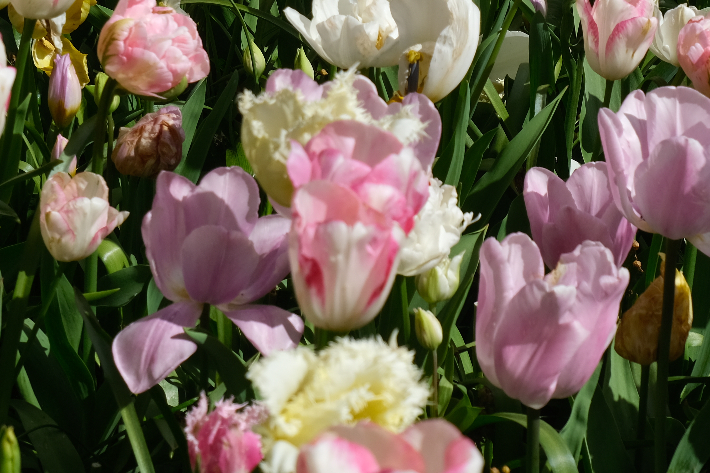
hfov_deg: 13.0
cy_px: -7
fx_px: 3096
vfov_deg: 8.7
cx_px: 526
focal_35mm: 157
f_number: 5.6
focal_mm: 45
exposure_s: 1/1250
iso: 160
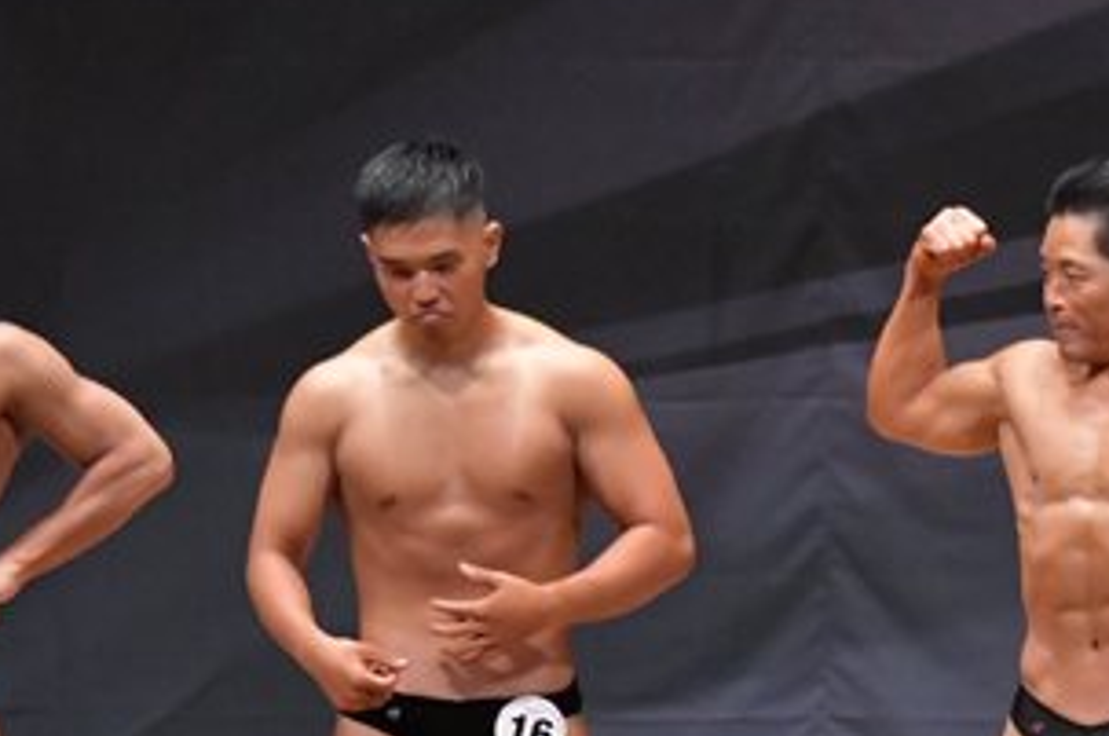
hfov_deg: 4.3
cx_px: 730
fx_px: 14732
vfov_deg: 2.9
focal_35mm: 479
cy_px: 835
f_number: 5.6
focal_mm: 125
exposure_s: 1/400
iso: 8000
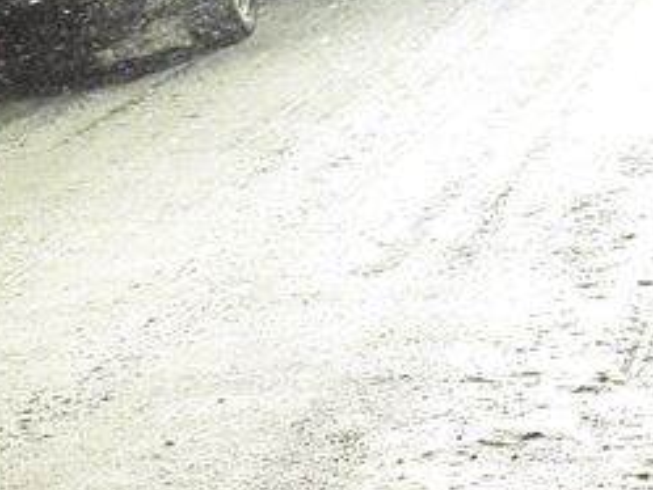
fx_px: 3114
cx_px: 653
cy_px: -50
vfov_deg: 8.9
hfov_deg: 11.8
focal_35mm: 165
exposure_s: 1/250
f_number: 5
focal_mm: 38
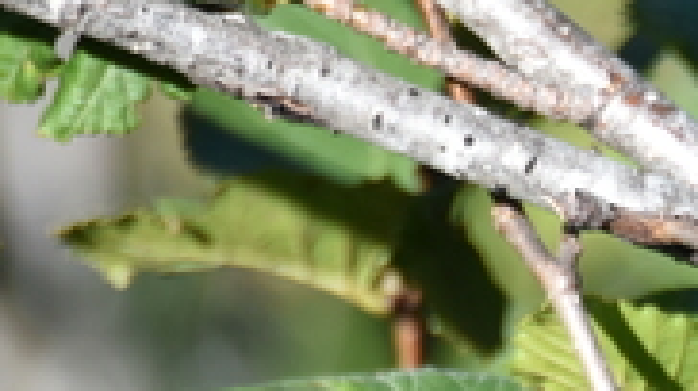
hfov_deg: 1.0
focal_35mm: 2214
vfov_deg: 0.5
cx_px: 1005
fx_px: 40941
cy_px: 196
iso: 250
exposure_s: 1/640
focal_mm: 300
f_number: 5.6
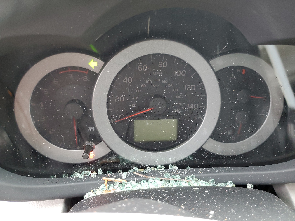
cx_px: 148
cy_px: 110
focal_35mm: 26
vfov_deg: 53.1
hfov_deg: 67.3
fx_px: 222
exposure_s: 1/60.2
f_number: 1.5
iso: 195
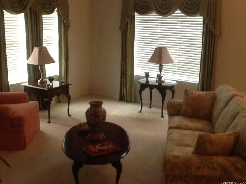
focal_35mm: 46
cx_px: 123
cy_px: 89
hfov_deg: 41.2
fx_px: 327
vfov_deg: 31.5
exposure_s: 1/30
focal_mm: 2.03
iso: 64
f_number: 2.4
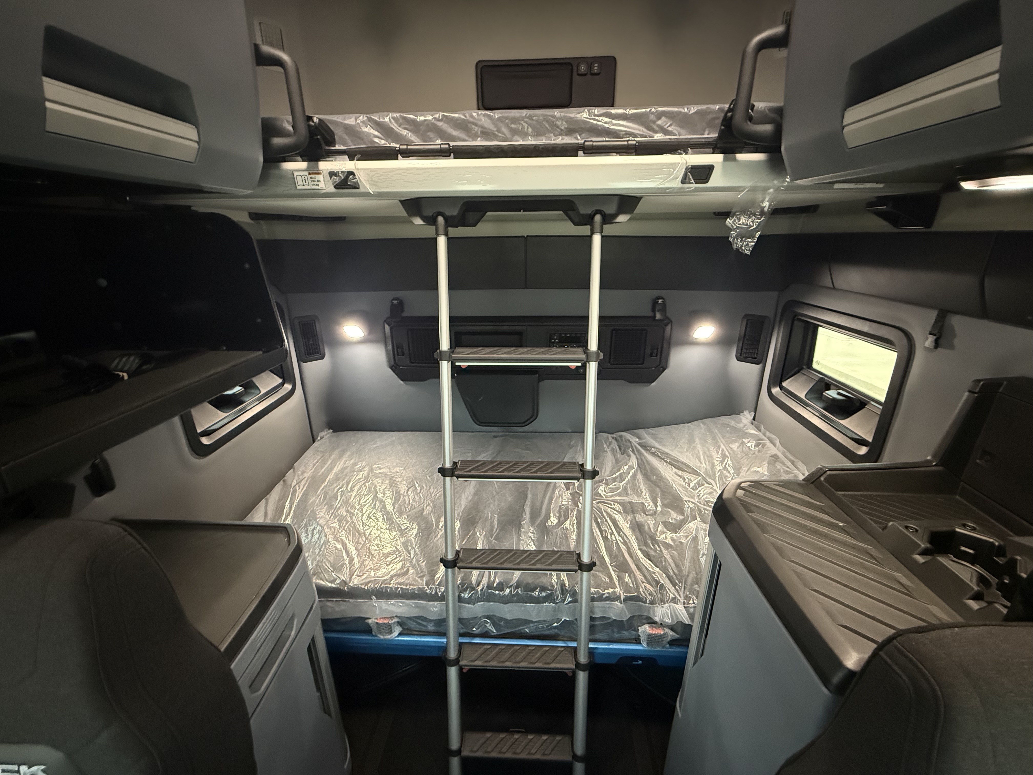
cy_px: 388
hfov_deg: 102.1
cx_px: 516
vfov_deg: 85.7
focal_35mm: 14
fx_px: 418
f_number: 2.2
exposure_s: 1/44
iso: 1250
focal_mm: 2.22
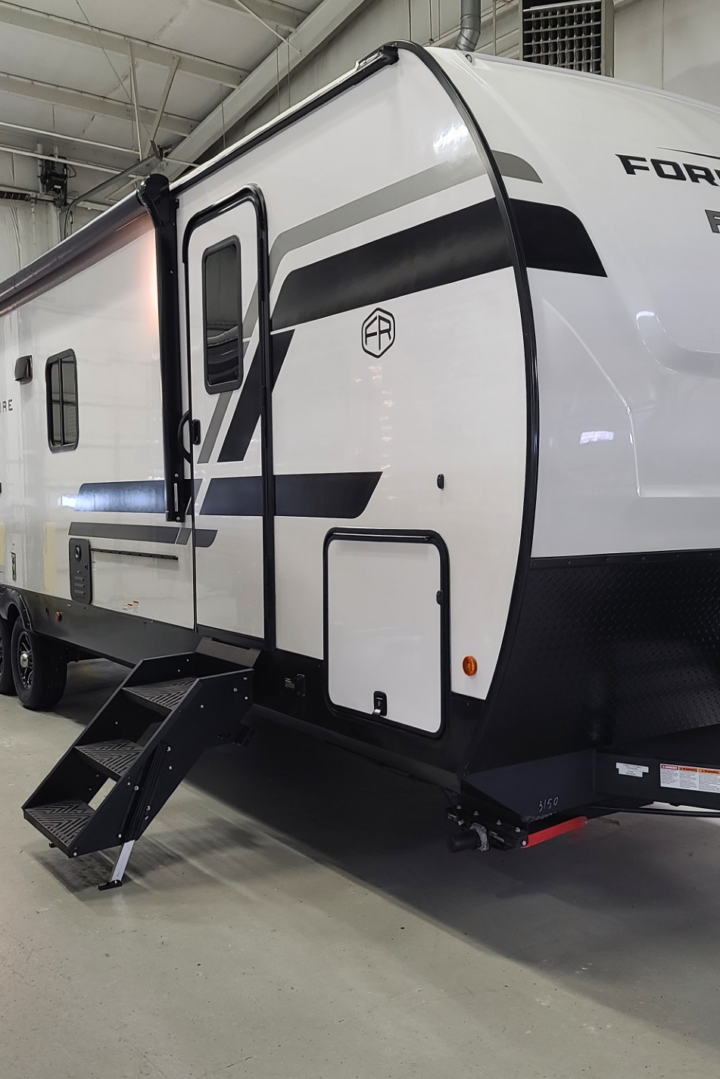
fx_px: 1050
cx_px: 450
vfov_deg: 54.4
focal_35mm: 35
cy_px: 536
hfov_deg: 37.6
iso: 200
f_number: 1.8
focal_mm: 7
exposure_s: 1/60
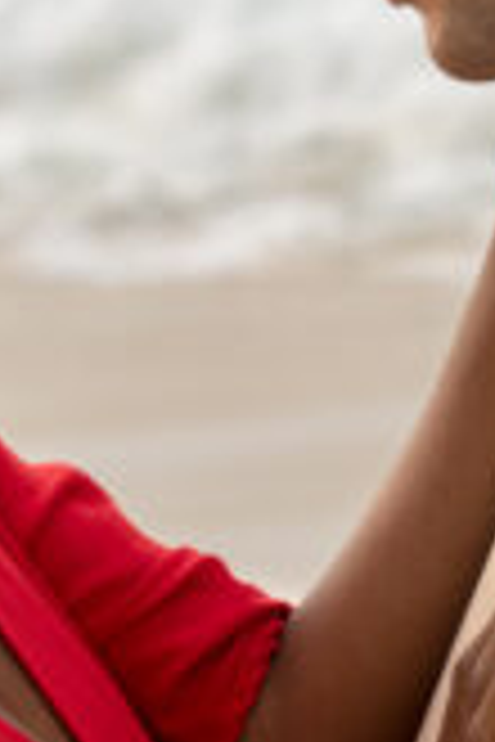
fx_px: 4352
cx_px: 261
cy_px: 97
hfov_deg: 6.5
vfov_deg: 9.7
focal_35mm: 211
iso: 200
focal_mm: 70
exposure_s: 1/400
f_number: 5.6
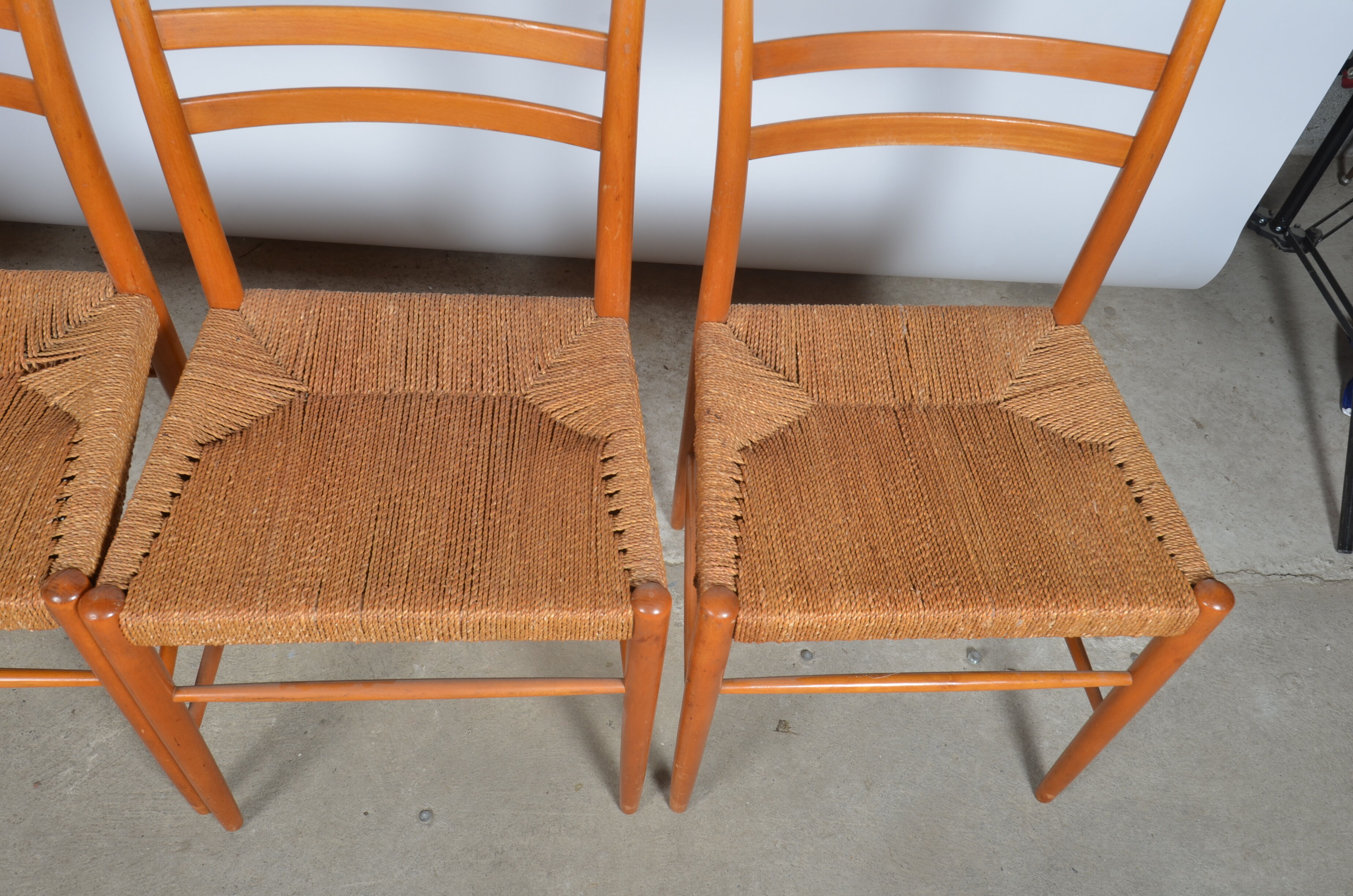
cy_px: 448
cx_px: 676
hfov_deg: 62.0
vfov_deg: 43.4
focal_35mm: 30
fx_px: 1125
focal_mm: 20
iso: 100
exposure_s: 1/125
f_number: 11
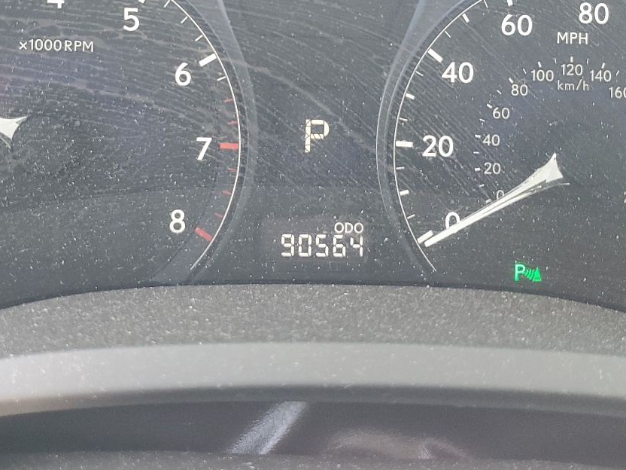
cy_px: 81
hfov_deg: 38.1
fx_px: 904
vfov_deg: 28.4
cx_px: 280
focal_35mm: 50
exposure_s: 1/60.2
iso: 97
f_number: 1.5
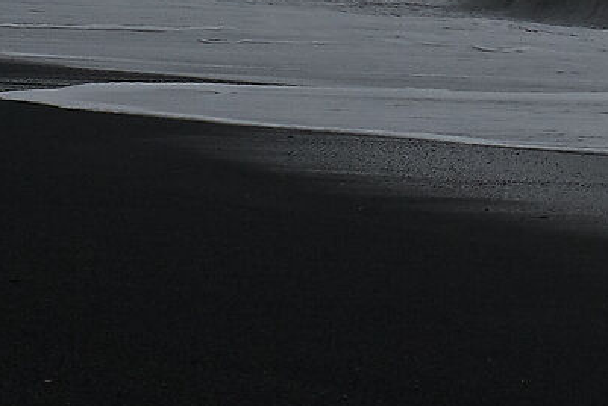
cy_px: -371
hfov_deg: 6.4
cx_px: 1077
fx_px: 5357
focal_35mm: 317
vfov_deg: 4.3
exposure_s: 1/350
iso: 400
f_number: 5.6
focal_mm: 35
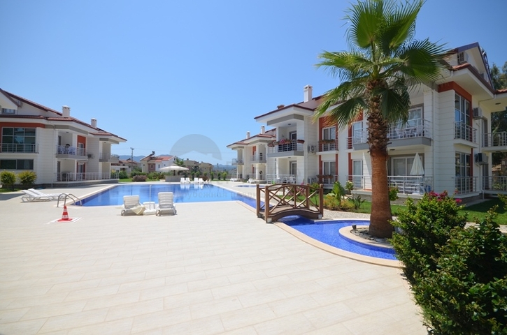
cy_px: 168
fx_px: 211
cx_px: 254
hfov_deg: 100.5
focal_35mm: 15
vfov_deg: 77.1
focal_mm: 10
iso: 100
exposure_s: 1/250
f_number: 8
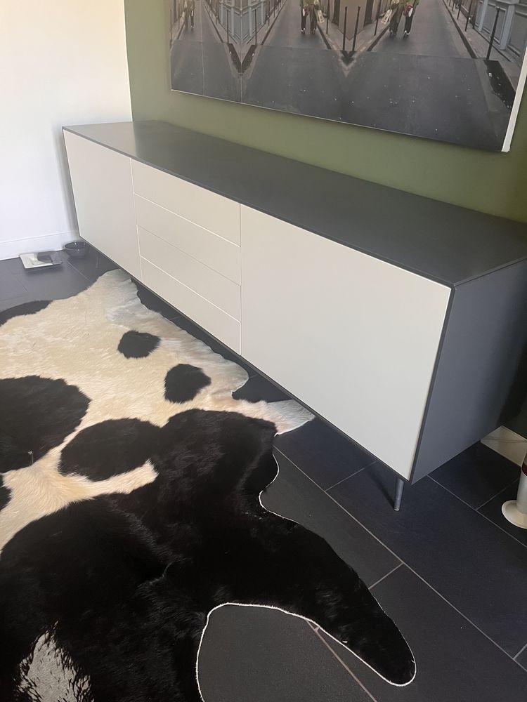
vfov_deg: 67.3
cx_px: 264
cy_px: 351
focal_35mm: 26
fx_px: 528
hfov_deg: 53.1
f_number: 1.6
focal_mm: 5.1
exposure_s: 1/60
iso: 200
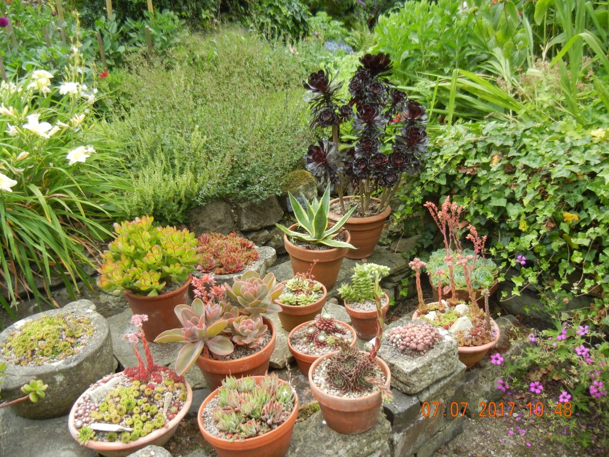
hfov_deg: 60.0
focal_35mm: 30
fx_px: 528
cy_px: 228
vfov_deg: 46.8
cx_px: 304
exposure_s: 1/250
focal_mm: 5.4
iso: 202
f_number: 3.5
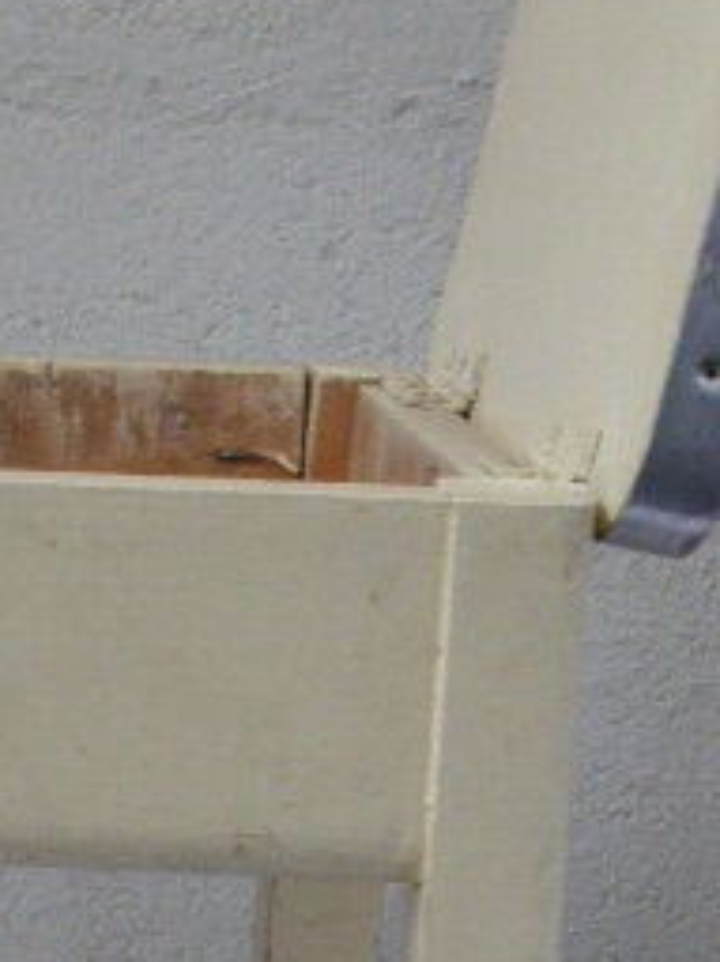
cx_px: -64
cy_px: 702
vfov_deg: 12.9
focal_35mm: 153
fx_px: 4247
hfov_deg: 9.6
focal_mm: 10.3
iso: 400
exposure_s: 1/20
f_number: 4.7
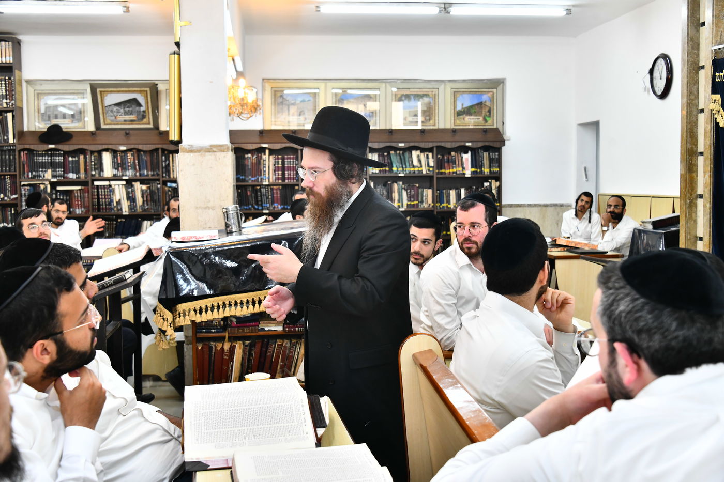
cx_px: 362
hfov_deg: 43.6
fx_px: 905
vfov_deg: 29.9
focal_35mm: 45
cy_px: 241
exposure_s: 1/200
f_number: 5.6
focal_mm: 45
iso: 1600
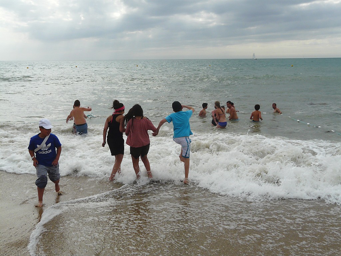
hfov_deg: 43.9
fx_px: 424
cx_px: 170
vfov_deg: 33.6
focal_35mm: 43
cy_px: 128
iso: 100
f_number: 6.3
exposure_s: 1/500
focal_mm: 7
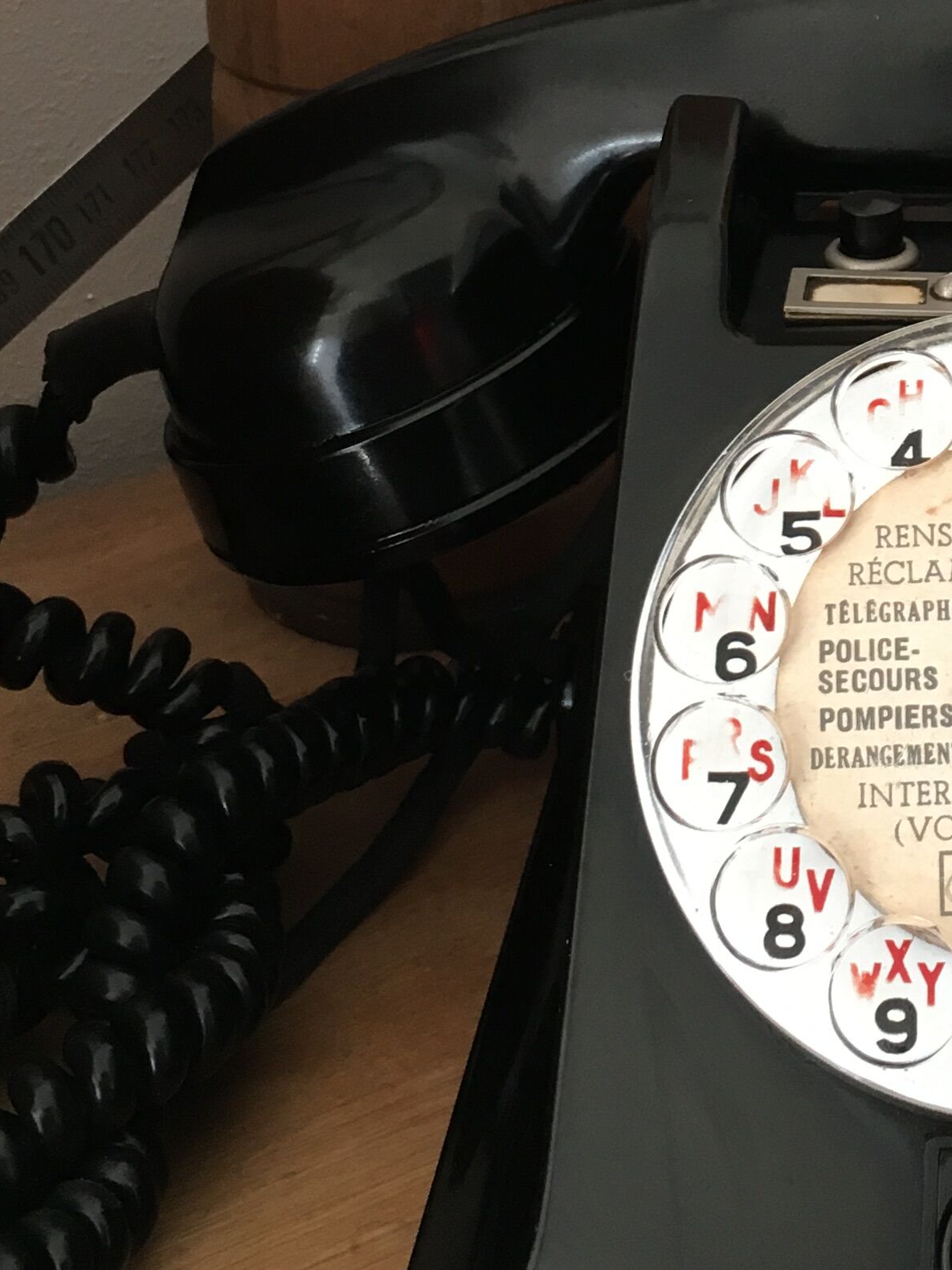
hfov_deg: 19.2
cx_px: 1015
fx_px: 2714
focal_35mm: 74
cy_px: 182
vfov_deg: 25.7
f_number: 2.2
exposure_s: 1/33
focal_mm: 4.15
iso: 100
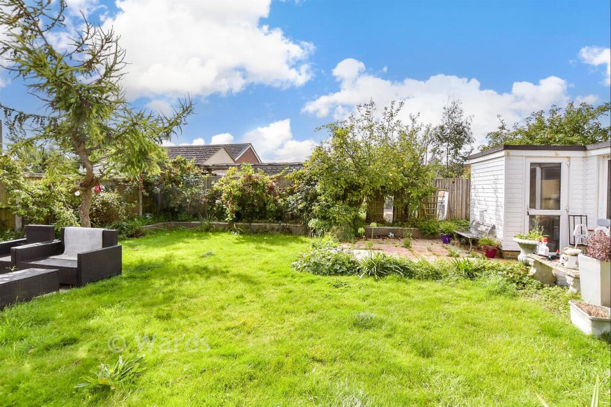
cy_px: 204
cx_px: 306
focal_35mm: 15
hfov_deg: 100.4
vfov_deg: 77.3
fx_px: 255
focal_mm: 10
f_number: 6.3
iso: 160
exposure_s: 1/400
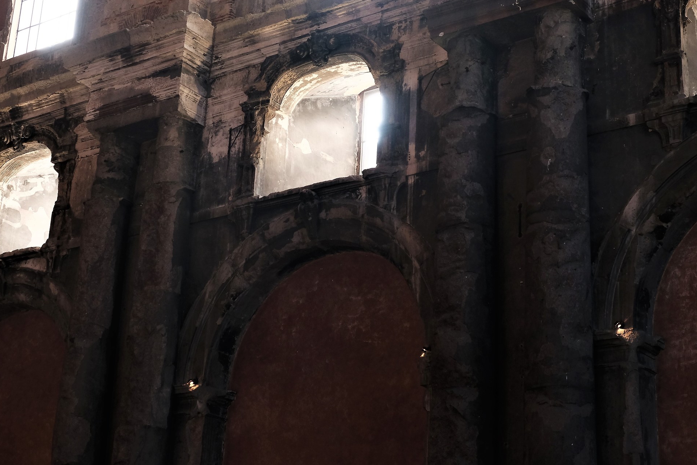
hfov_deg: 29.2
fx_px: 1336
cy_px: 196
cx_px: 323
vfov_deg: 19.7
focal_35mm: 69
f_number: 5.6
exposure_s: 1/60
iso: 800
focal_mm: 36.6
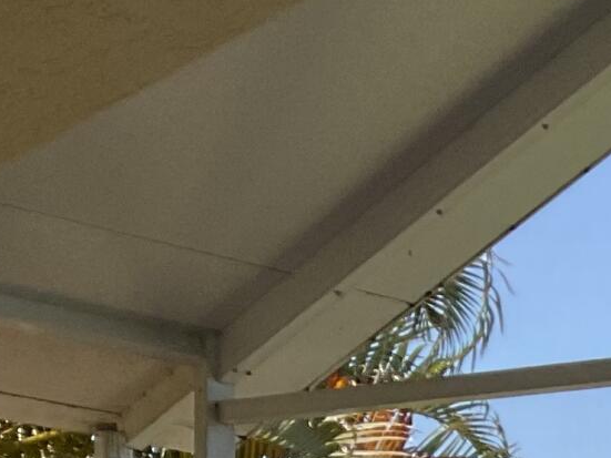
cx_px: 1559
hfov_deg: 10.4
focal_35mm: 158
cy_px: 1123
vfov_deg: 8.5
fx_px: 2788
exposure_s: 1/781
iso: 16
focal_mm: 3
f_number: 1.8
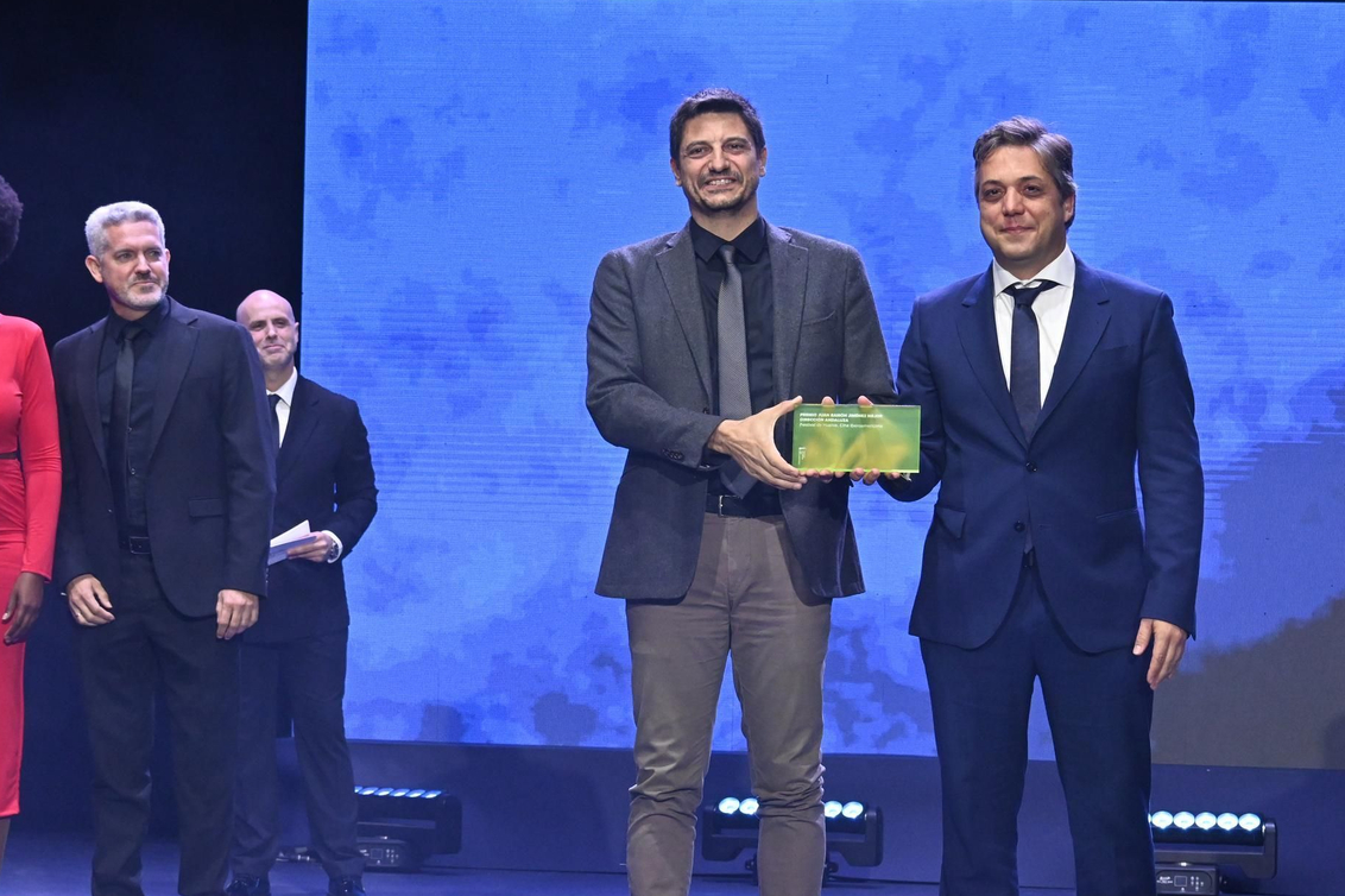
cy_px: 532
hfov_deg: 19.2
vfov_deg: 12.9
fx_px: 3959
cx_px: 847
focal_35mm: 106
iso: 3200
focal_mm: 50
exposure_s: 1/250
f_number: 6.3
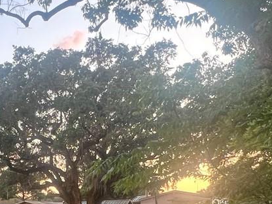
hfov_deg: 35.4
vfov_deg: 27.0
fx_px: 393
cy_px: 216
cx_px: 16
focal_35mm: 50
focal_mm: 1.57
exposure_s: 1/99
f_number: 1.8
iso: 160
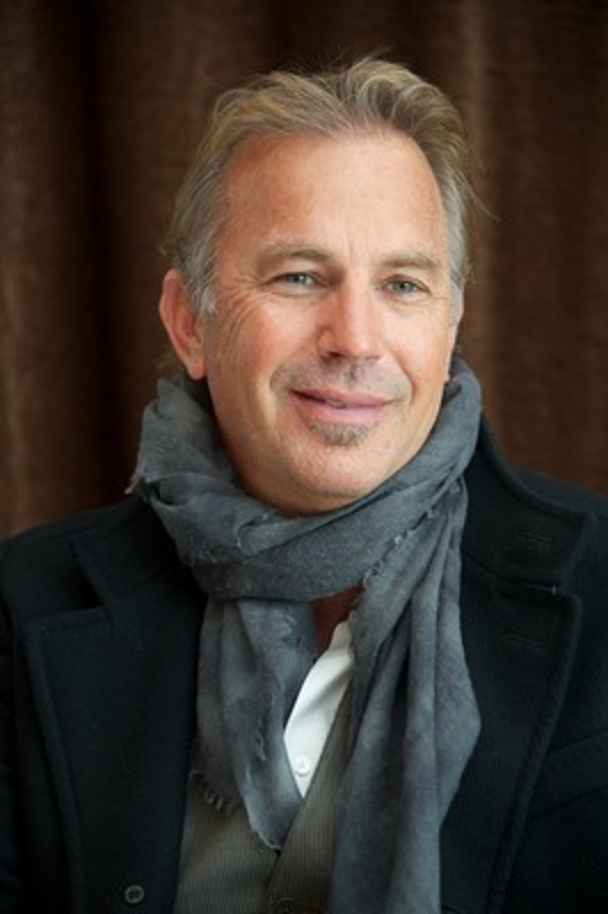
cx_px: 304
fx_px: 4314
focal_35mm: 170
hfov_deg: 8.1
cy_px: 457
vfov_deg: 12.1
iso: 800
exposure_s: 1/60
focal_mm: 170
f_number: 5.6
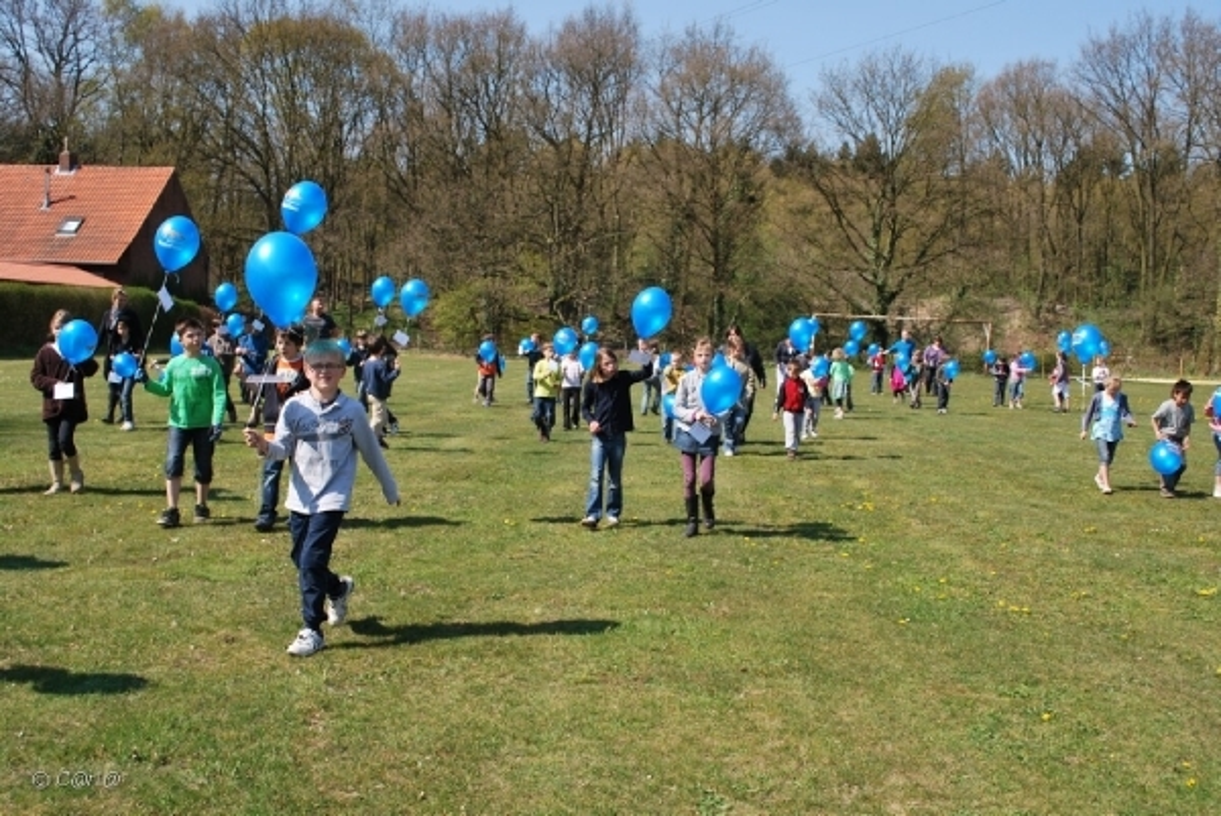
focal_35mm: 36
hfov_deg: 53.1
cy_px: 408
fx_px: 1222
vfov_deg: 36.9
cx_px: 610
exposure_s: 1/200
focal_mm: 24
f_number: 7.1
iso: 100
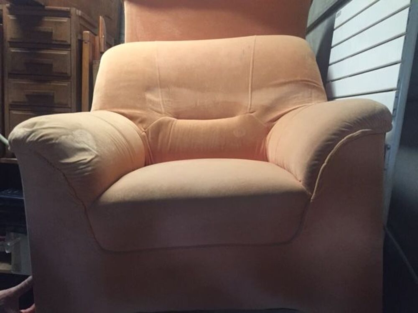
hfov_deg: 61.7
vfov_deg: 48.2
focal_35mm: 29
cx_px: 209
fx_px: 350
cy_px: 156
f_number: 2.2
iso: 320
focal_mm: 4.15
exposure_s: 1/17
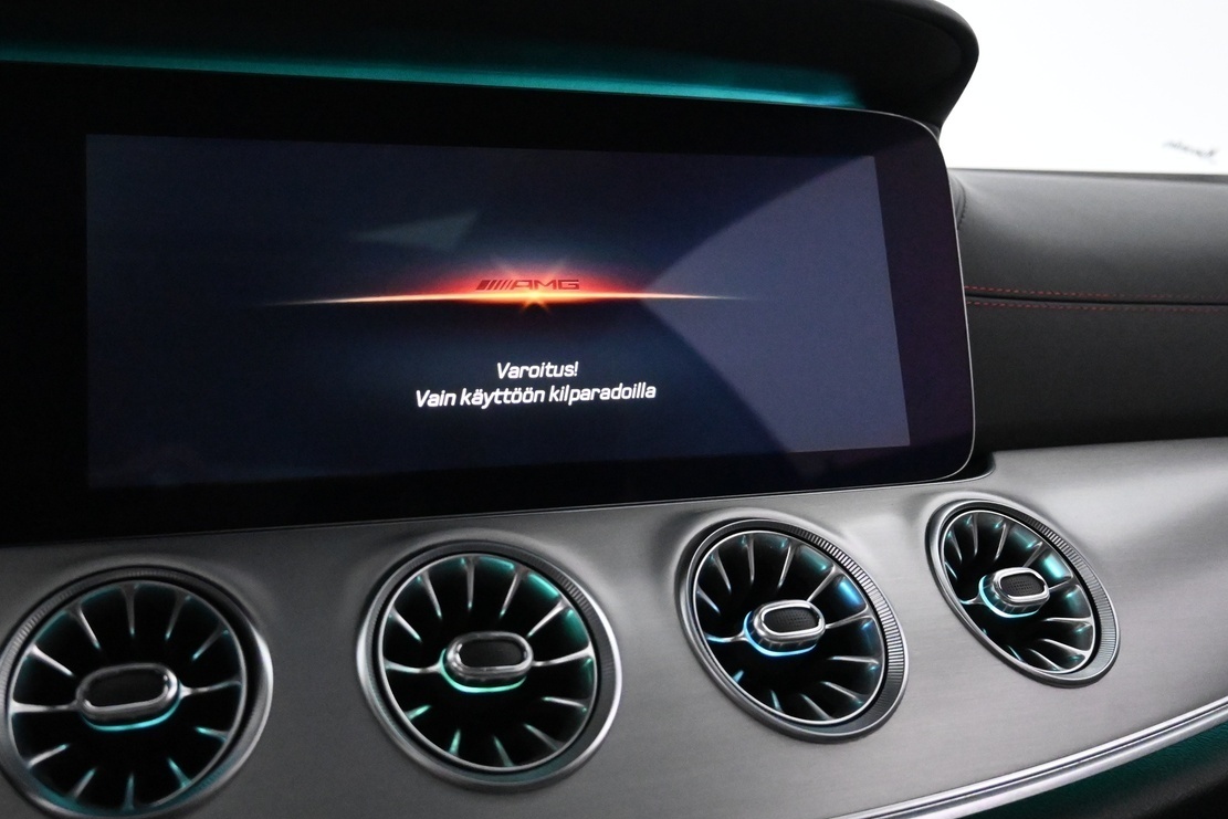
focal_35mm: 35
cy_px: 279
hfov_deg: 53.9
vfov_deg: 37.5
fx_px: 1194
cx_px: 471
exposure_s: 1/250
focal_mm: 16
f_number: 3.5
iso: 6400
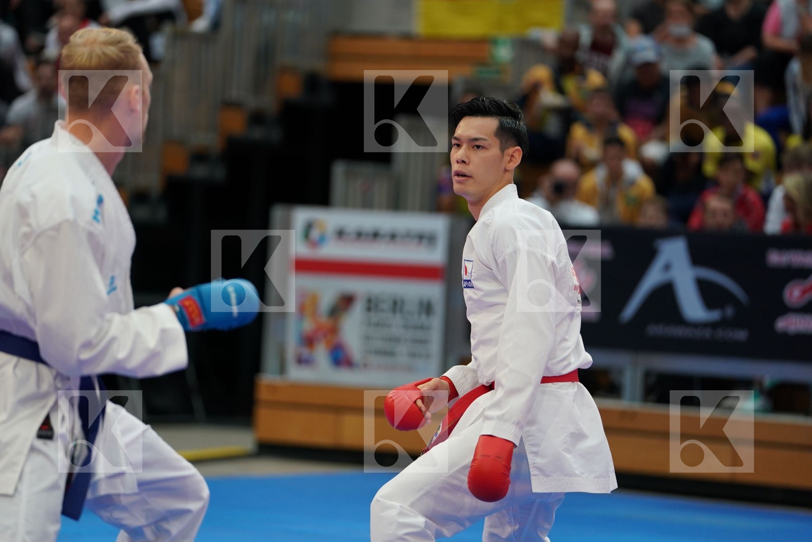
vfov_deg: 7.9
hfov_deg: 11.9
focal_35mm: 173
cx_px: 406
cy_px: 271
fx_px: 3902
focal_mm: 173
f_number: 2.8
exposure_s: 1/1000
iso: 1250
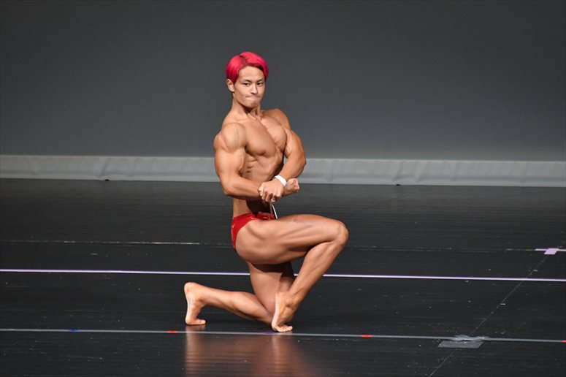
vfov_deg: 3.1
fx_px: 7072
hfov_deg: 4.6
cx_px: 283
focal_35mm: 450
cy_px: 188
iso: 4000
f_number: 5.6
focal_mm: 300
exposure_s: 1/400
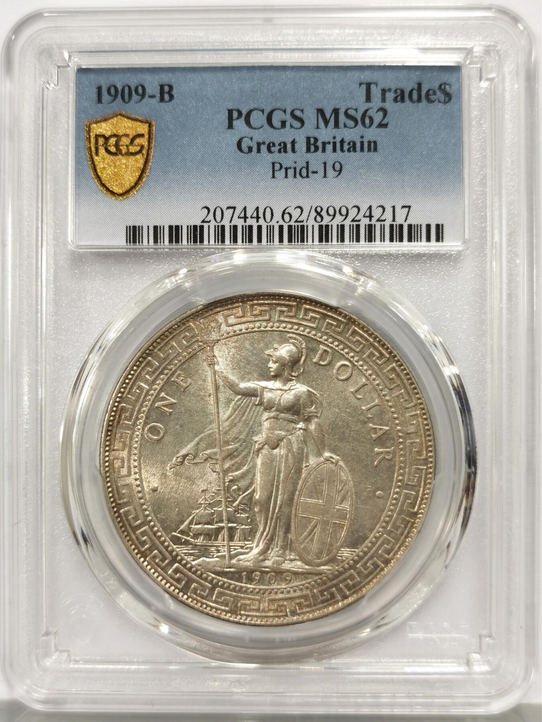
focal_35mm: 54
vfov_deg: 35.5
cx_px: 271
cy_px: 361
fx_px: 1127
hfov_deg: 27.0
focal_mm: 5.56
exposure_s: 1/100
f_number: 16
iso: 100
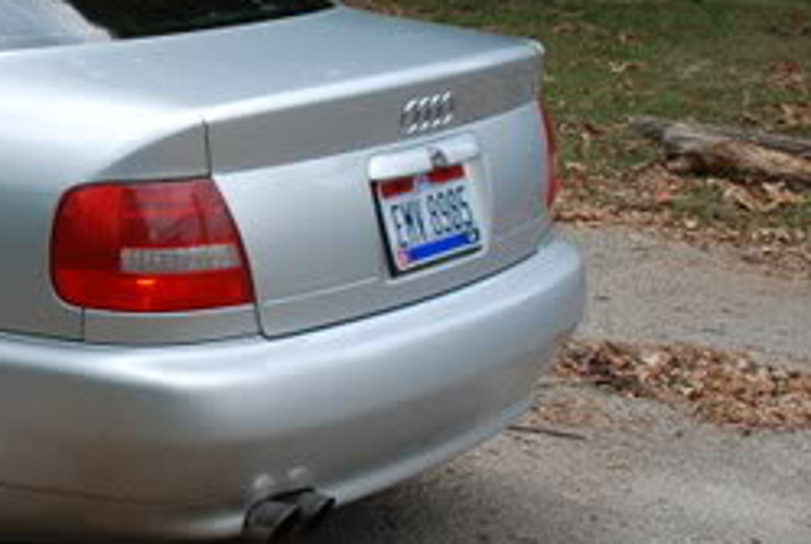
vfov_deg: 13.0
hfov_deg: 18.0
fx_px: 2392
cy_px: 205
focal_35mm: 106
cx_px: -228
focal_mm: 22
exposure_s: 1/100
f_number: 5.6
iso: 200
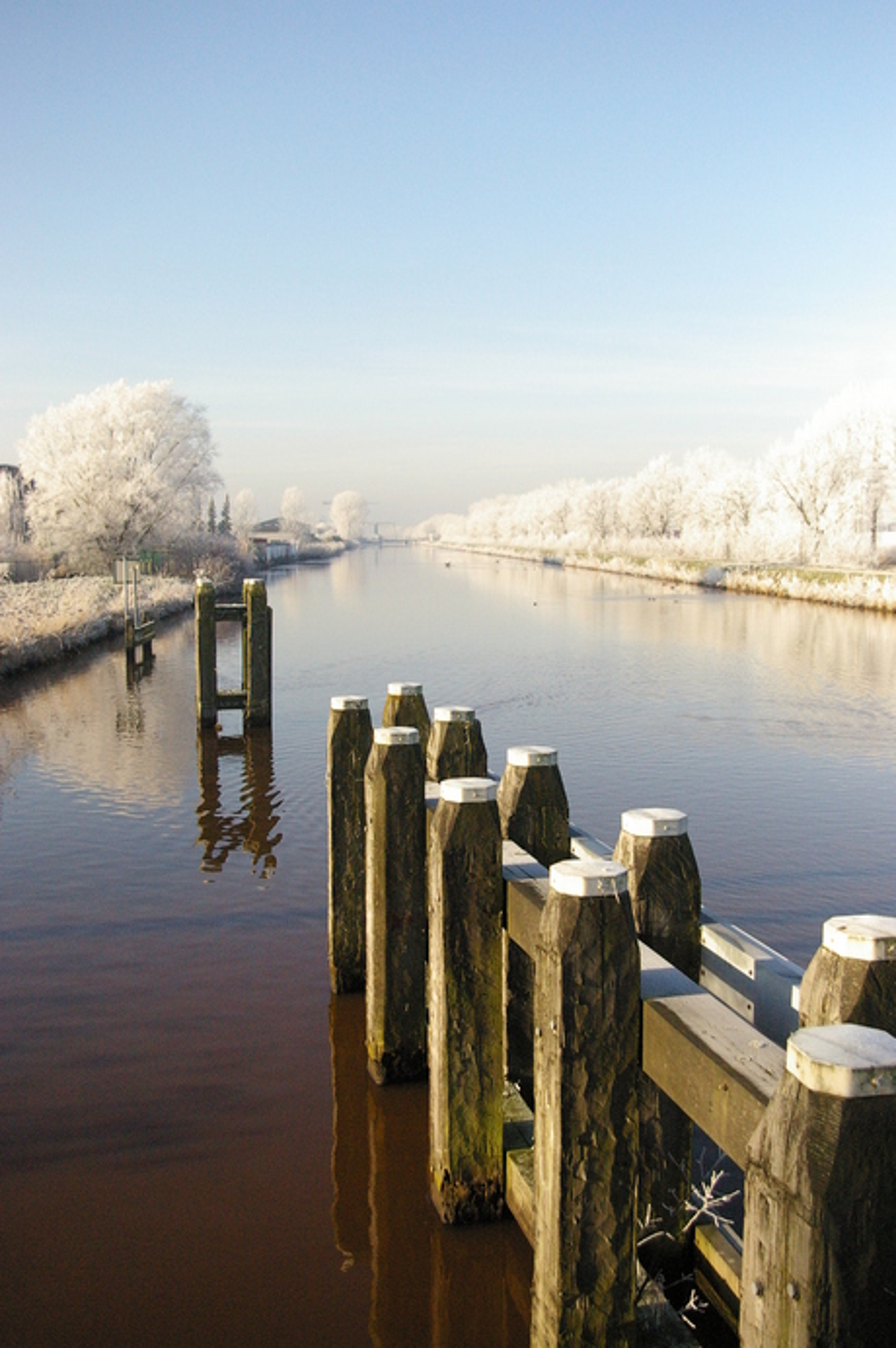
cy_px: 674
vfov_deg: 53.2
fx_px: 1347
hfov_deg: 36.8
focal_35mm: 36
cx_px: 448
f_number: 5.6
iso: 1600
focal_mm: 24
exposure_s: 1/4000
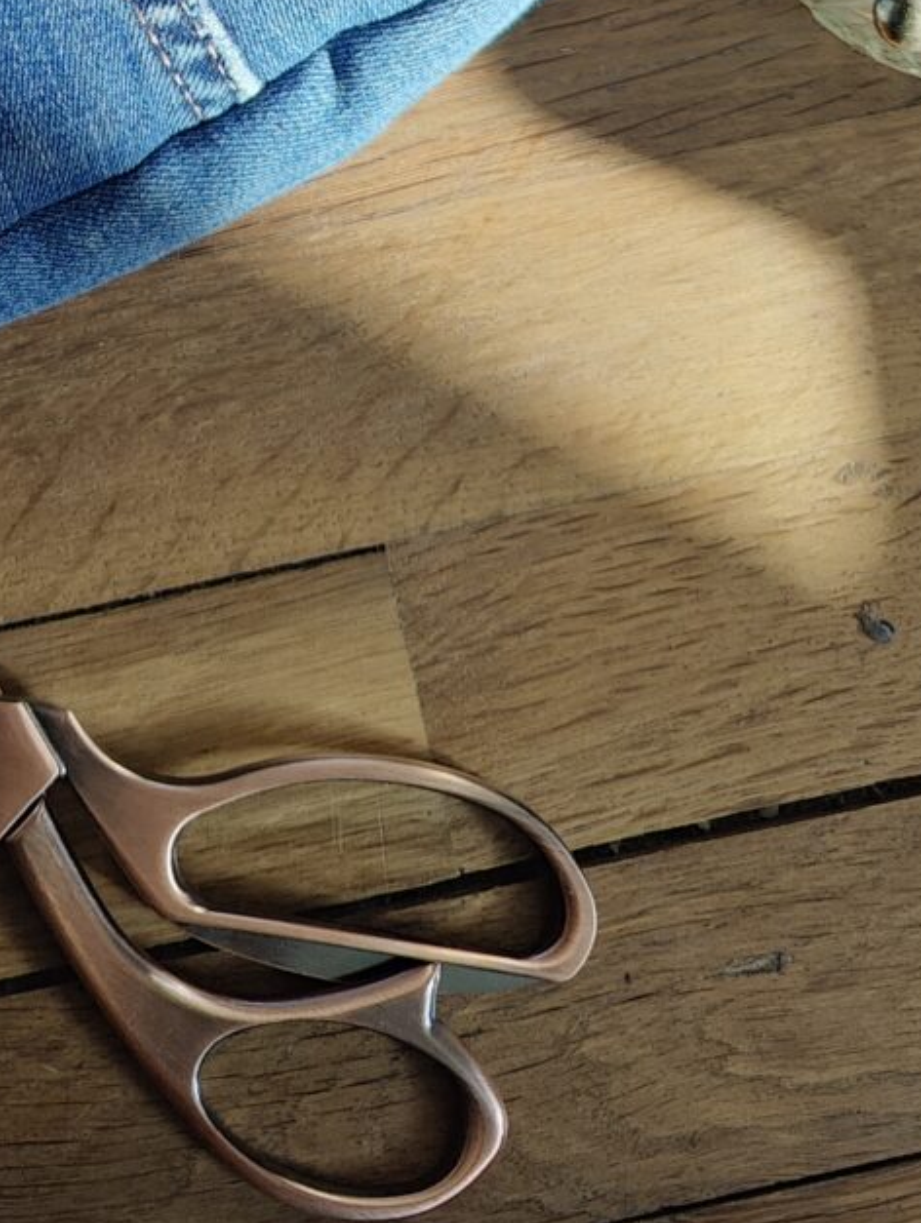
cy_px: -357
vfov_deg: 25.4
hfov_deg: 21.6
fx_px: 2336
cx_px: 23
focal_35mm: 66
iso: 50
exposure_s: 1/334
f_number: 1.8
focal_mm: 6.06
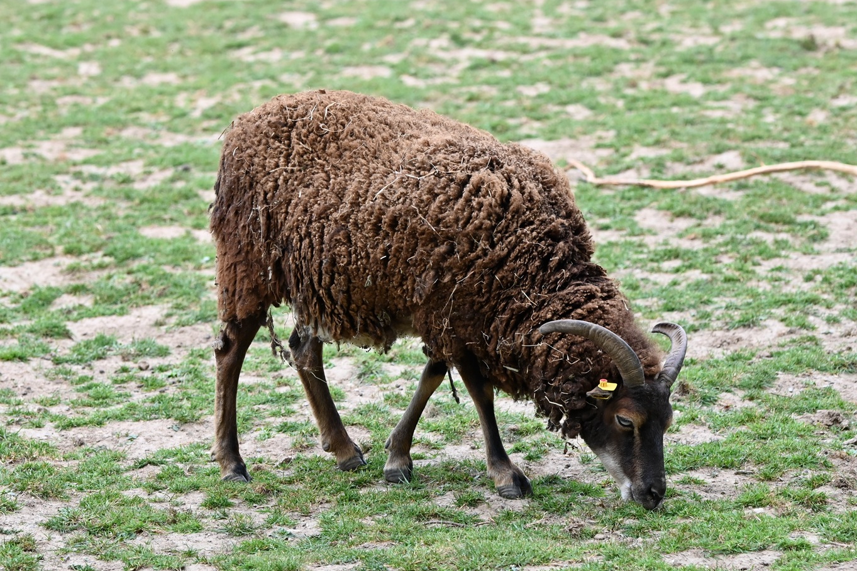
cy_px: 346
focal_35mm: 286
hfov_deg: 7.2
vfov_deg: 4.8
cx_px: 417
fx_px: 6806
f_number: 8
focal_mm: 195
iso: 800
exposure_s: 1/400
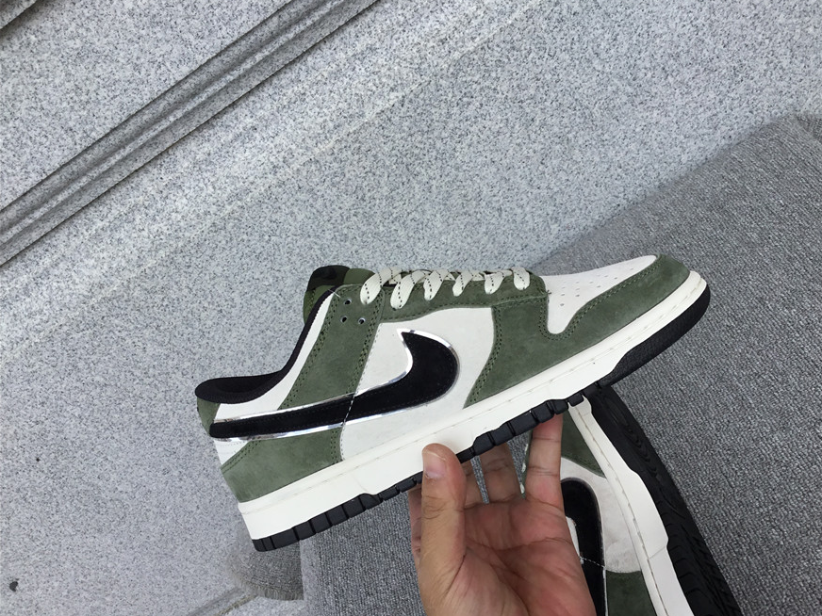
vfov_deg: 44.2
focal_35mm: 32
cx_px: 423
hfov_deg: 56.8
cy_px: 313
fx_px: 760
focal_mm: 3.3
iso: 25
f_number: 2.4
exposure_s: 1/426
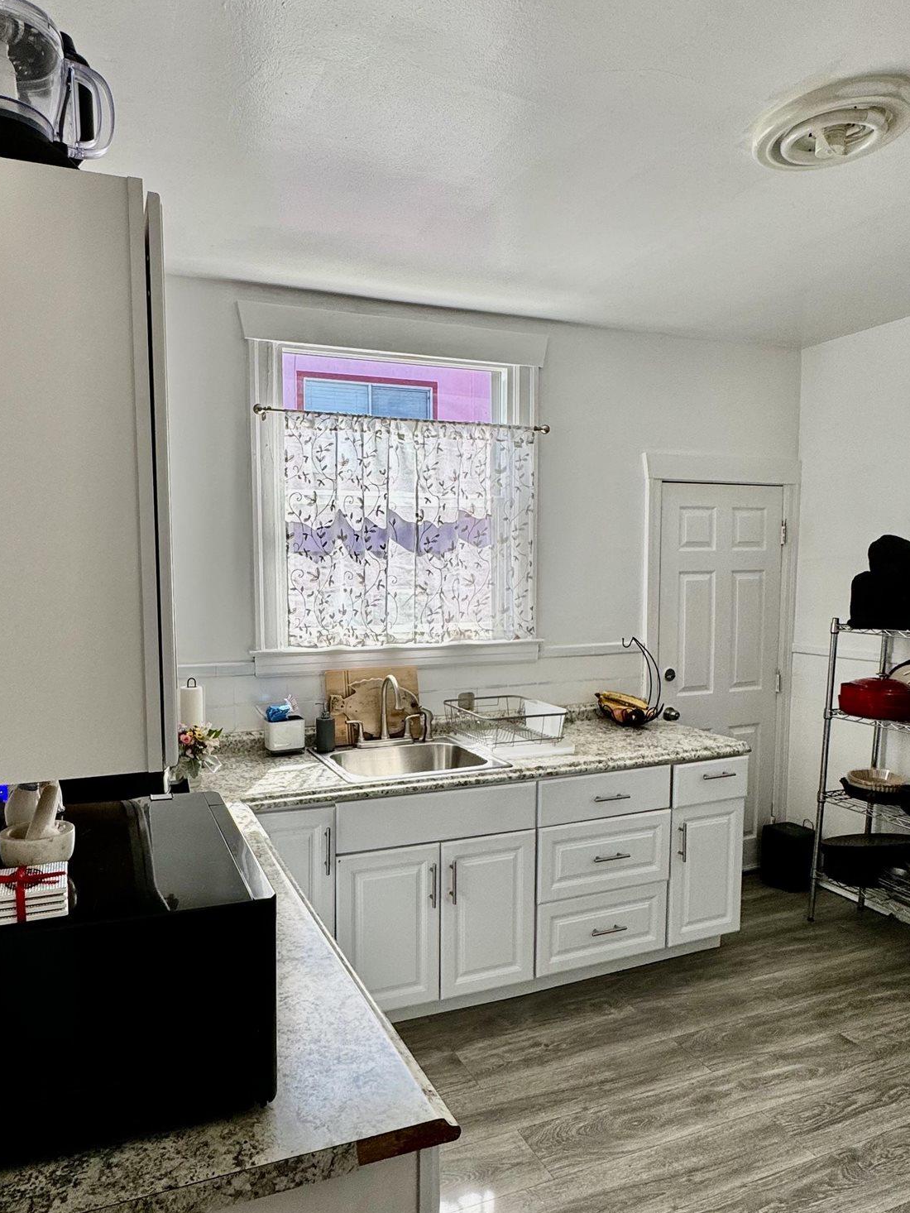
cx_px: 365
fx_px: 771
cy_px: 641
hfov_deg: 60.6
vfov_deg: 76.3
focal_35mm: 22
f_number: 2.2
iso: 40
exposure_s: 1/361
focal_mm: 2.22
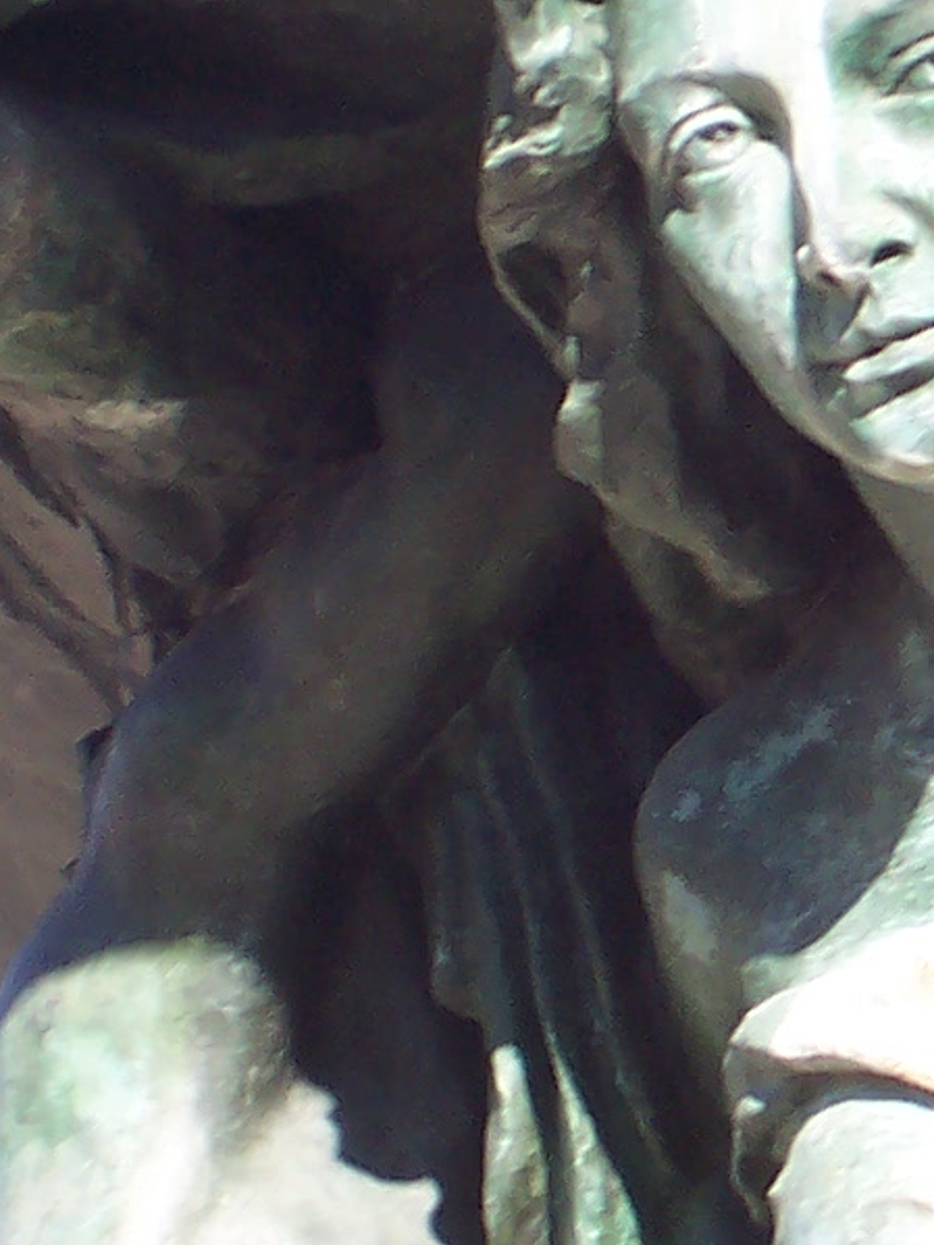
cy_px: 127
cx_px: 1098
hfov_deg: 3.9
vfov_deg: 5.2
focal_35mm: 377
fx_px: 13553
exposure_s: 1/180
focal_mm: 16.8
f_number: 4.8
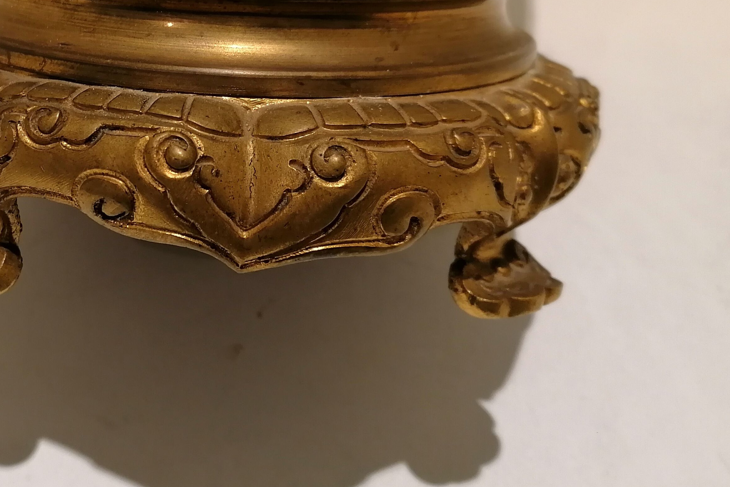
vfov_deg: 27.6
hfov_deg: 39.8
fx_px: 973
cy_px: 114
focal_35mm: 48
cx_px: 168
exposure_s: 1/50
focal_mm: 4.75
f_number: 1.8
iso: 100
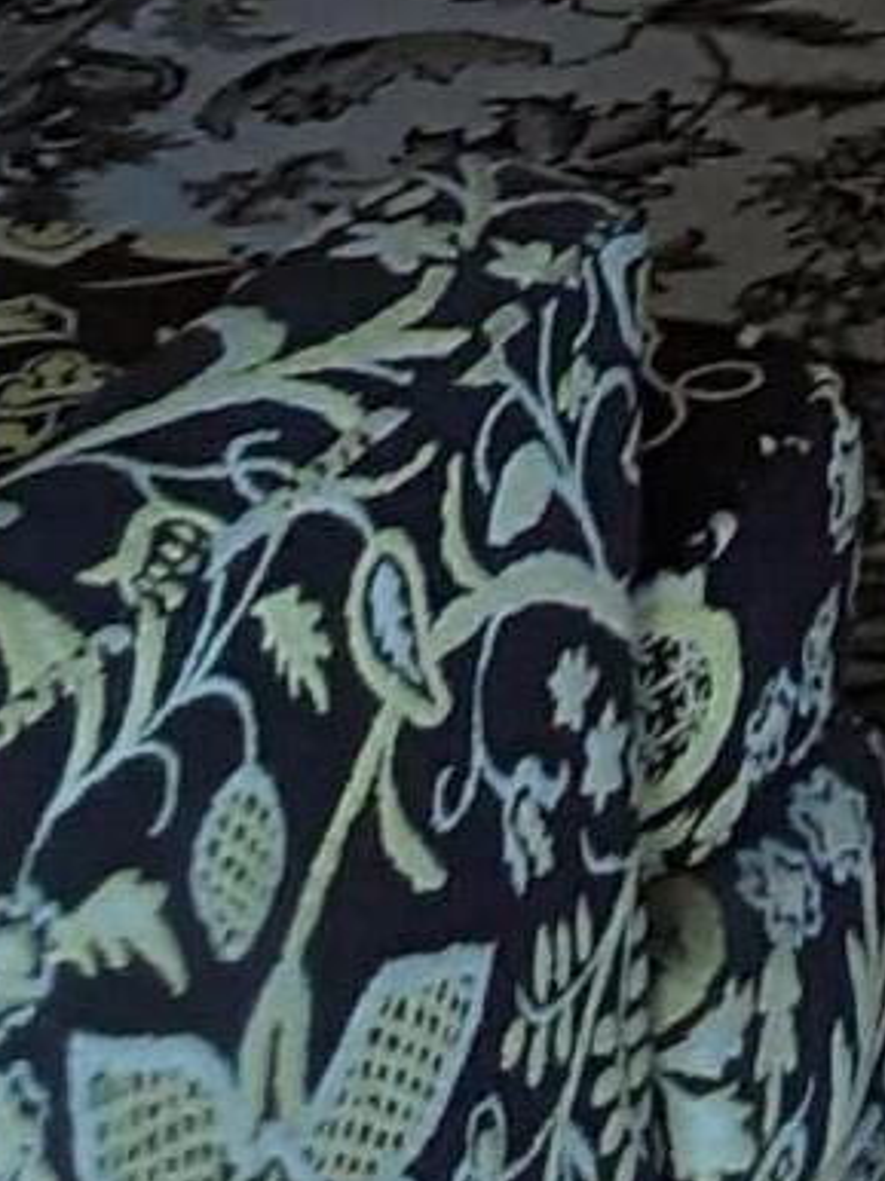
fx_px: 4778
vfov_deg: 11.9
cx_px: 2107
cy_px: -1469
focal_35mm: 140
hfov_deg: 9.5
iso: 125
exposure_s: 1/40
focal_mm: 2.91
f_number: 1.9
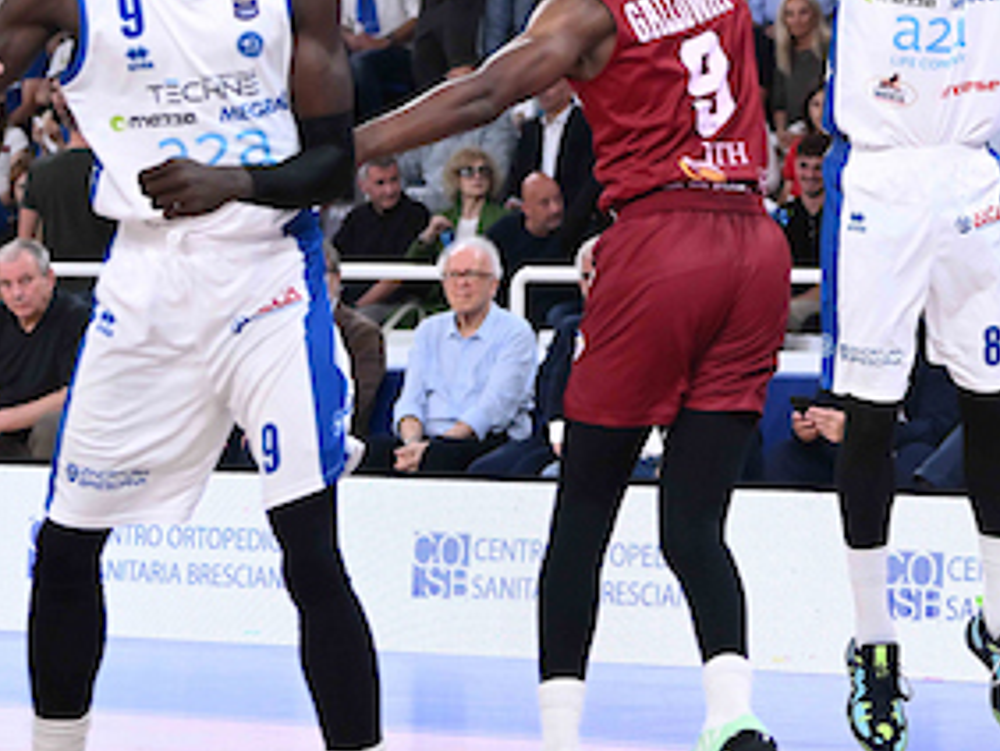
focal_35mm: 143
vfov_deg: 10.4
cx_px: 762
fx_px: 4135
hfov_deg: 13.7
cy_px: 124
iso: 2000
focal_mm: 70
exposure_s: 1/1250
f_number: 3.5
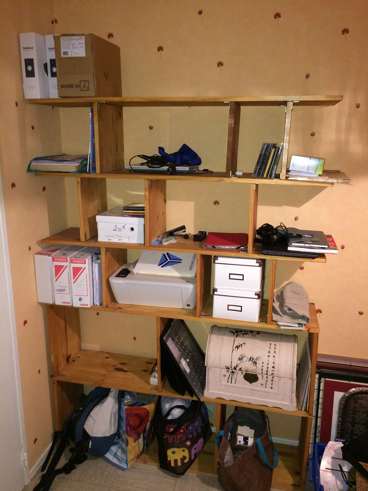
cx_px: 184
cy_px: 246
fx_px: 411
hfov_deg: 48.2
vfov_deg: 61.7
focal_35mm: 29
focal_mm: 4.15
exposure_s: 1/17
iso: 160
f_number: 2.2
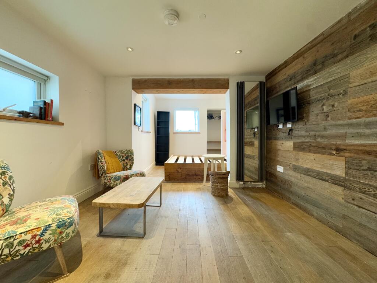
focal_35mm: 14
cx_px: 188
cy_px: 142
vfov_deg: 85.7
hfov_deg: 102.1
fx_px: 152
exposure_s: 1/50
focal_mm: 2.22
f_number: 2.2
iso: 160
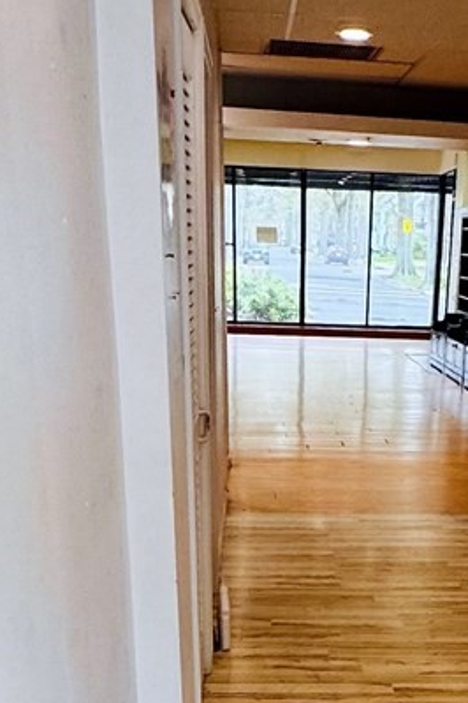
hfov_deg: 23.9
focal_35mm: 56
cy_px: 758
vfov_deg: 31.9
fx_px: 1092
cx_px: 355
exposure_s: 1/120
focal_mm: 2.22
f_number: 2.2
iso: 160
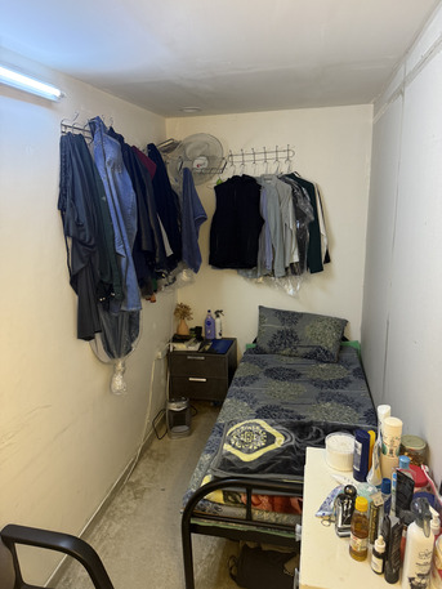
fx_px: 408
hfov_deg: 56.8
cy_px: 294
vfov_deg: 71.6
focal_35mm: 24
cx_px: 221
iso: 250
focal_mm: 6.76
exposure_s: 1/60
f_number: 1.78
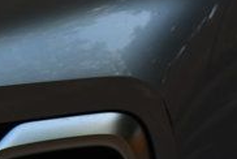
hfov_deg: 2.9
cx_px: -48
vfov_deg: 1.9
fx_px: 4675
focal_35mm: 709
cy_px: -91
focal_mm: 135
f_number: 6.3
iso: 200
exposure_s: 1/250
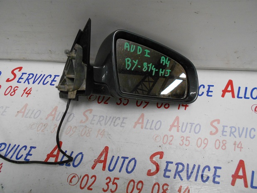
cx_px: 128
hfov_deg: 67.3
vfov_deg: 53.0
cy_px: 96
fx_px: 193
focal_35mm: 26
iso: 400
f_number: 3.2
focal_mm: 4.6
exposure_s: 1/25
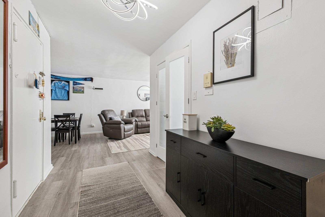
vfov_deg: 77.3
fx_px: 135
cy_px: 108
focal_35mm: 15
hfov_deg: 100.4
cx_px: 162
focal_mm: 15
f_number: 14
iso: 640
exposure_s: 1/20
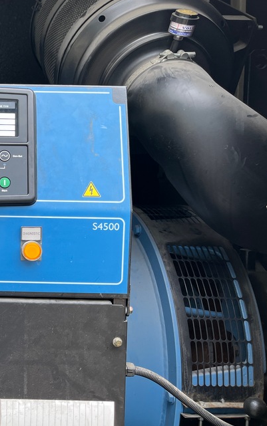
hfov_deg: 25.7
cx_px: -65
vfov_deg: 45.2
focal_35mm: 44
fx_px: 512
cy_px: 203
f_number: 1.6
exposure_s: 1/129
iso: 32
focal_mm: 5.1
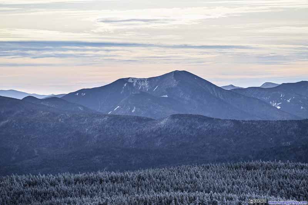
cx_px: 154
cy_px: 102
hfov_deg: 17.1
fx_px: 1027
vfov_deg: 11.4
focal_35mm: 120
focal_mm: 120
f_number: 5
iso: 100
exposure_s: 1/1000
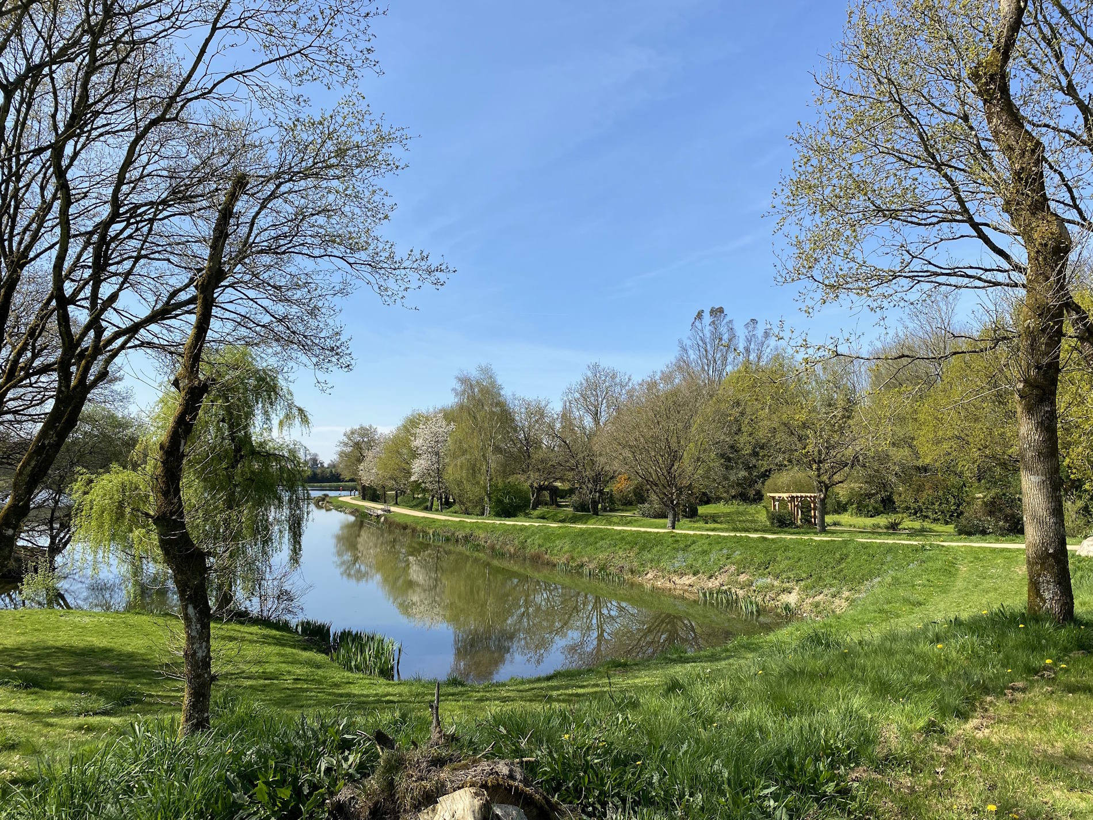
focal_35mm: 26
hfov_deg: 67.3
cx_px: 546
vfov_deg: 53.1
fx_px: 821
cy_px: 410
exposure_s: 1/2222
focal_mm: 4.25
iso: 32
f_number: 1.8
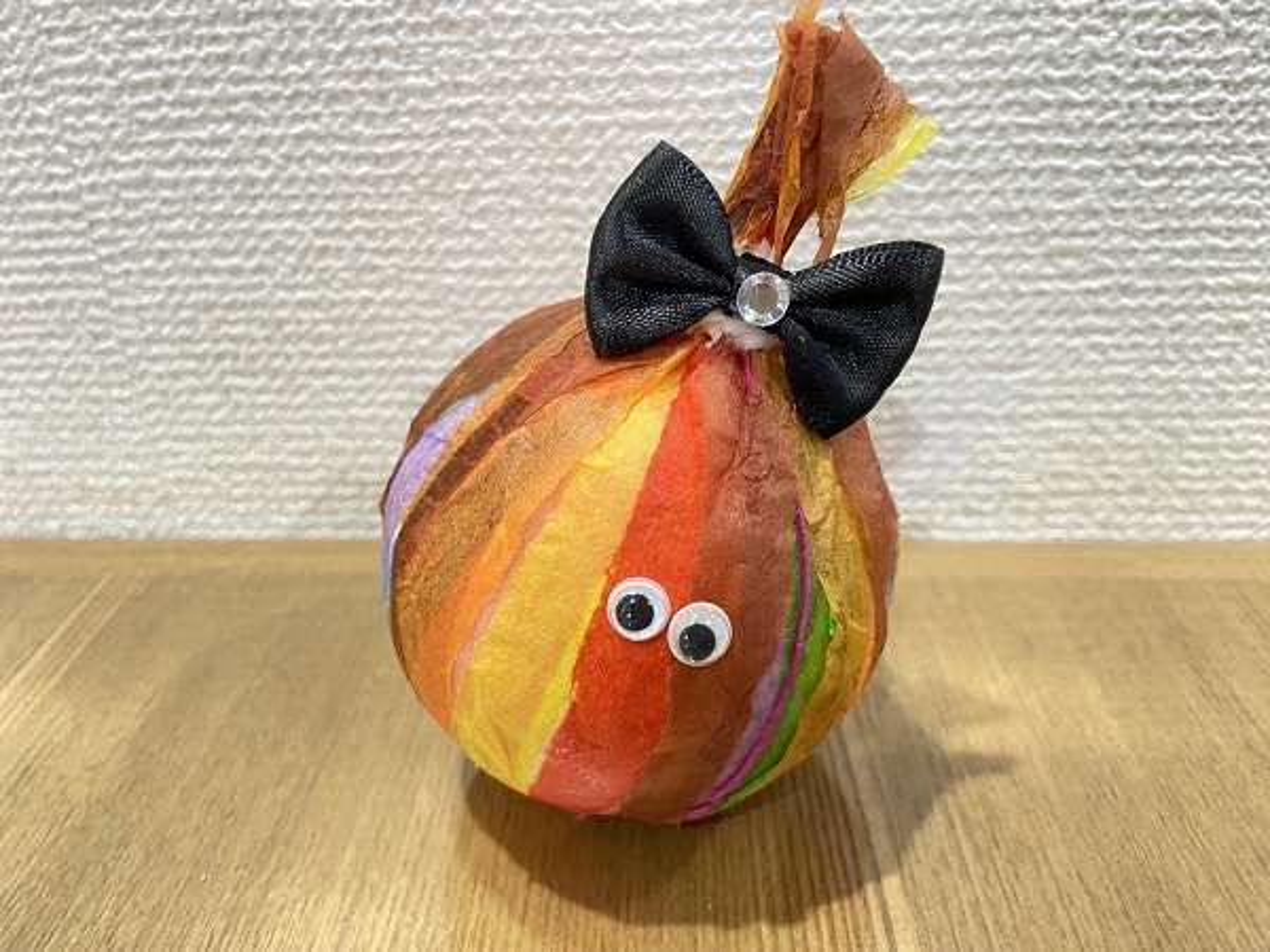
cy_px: 476
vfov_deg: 53.1
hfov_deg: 67.3
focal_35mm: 26
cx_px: 635
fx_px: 954
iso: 500
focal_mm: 4.25
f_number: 1.8
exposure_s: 1/30
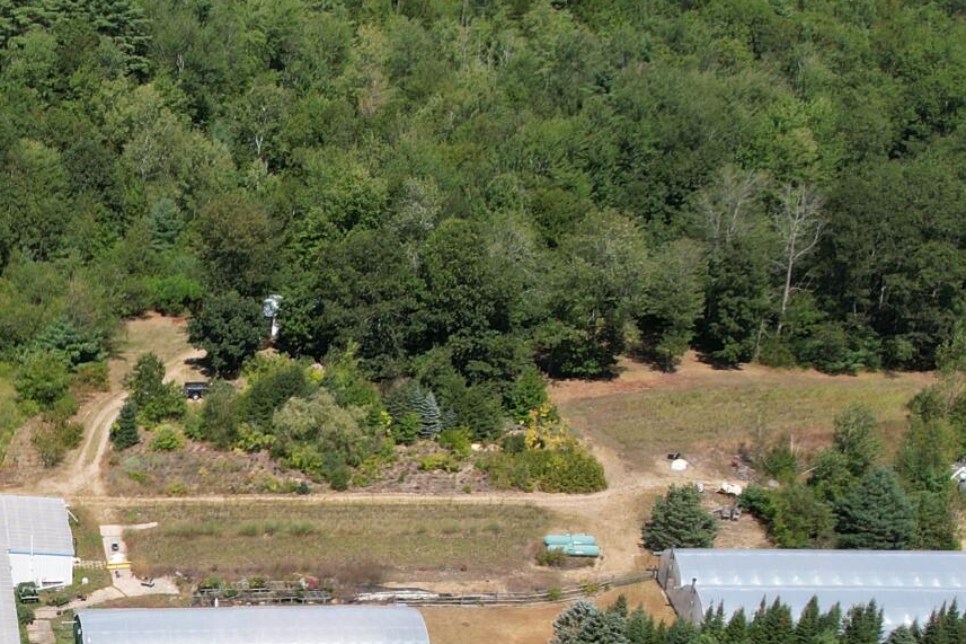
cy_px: 646
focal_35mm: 77
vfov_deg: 17.3
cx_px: -2
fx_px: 2066
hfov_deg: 25.1
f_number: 2.8
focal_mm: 8.38
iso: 100
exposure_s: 1/120
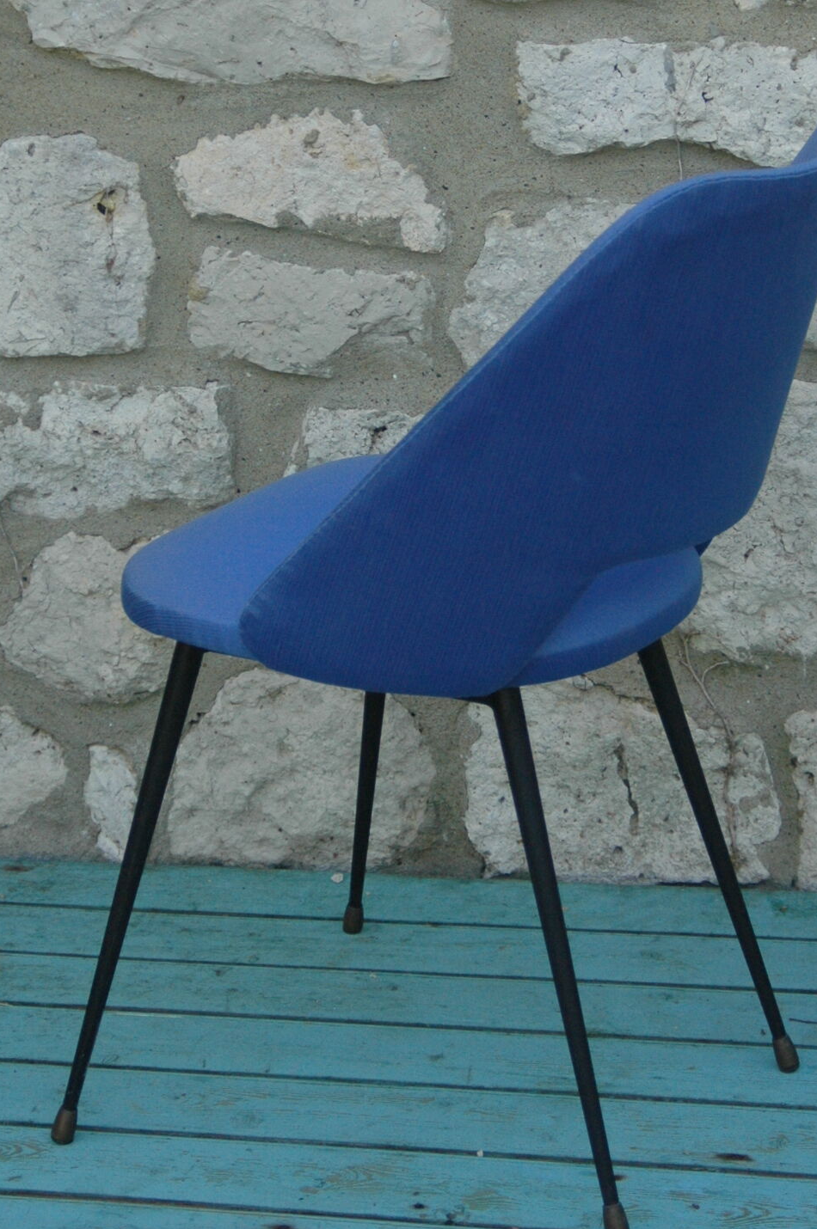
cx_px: 457
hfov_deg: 14.5
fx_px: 3207
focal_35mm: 94
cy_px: 433
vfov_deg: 21.6
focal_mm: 40
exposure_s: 1/400
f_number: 4
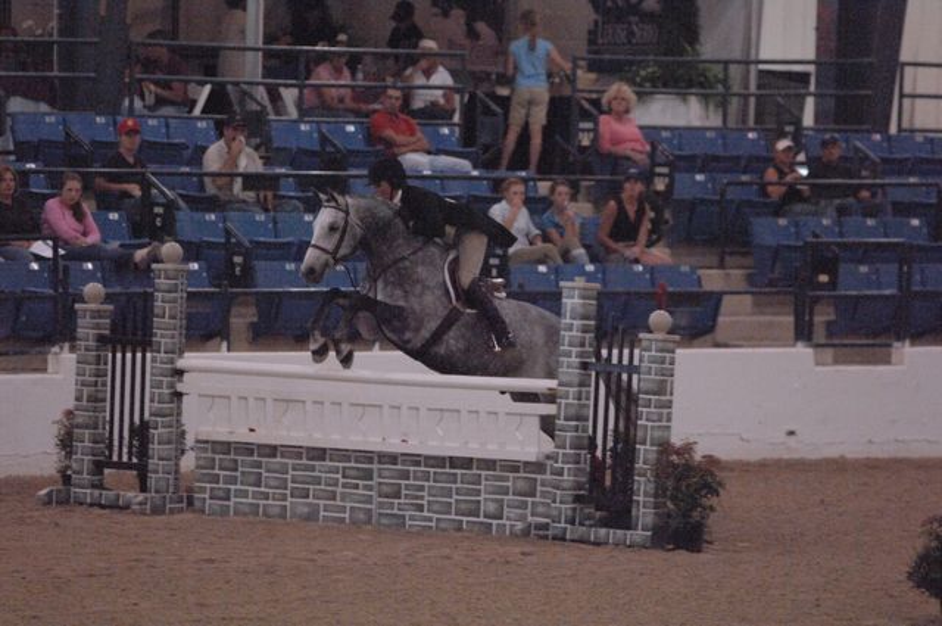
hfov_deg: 6.9
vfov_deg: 4.6
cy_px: 313
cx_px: 471
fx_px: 7840
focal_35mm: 300
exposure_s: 1/320
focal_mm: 200
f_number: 2.8
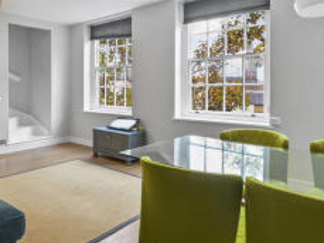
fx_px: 262
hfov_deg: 62.2
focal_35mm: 28
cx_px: 115
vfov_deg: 49.2
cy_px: 88
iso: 200
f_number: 16
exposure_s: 1.6
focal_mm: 14
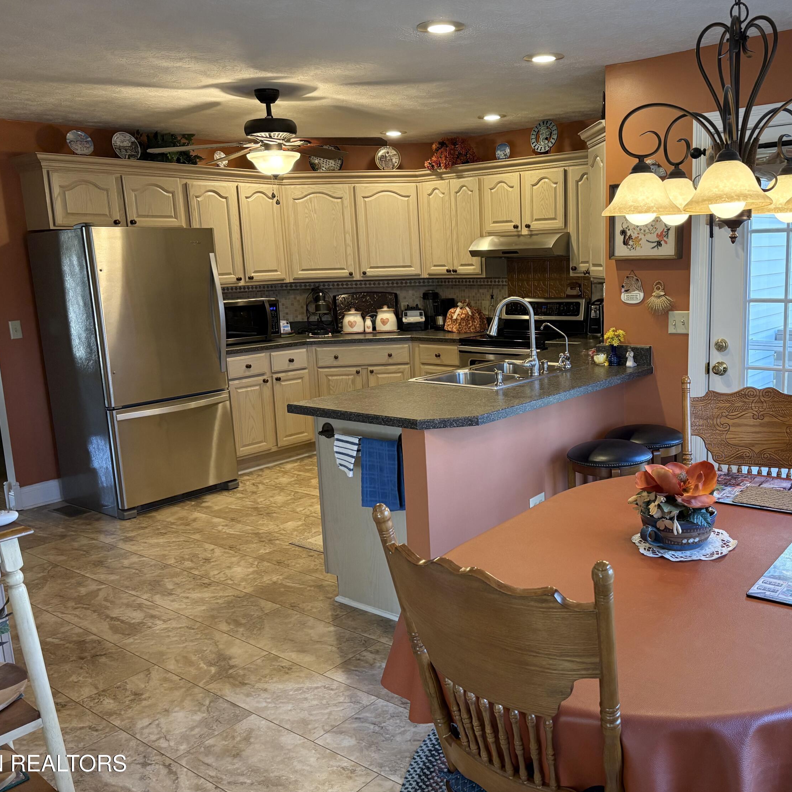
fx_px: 802
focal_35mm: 31
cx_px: 491
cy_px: 400
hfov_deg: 52.0
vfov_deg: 52.5
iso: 200
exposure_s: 1/120
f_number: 1.6
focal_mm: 5.96
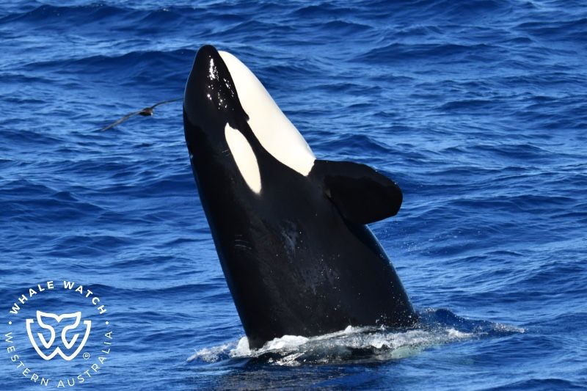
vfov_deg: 7.2
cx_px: 294
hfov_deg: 10.8
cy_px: 196
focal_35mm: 190
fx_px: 3097
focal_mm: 190
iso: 1250
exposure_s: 1/8000
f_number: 5.6
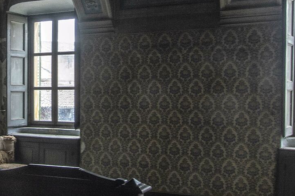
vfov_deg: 26.0
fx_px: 409
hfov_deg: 37.2
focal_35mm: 50
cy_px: 16
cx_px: 32
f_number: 7.1
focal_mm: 10
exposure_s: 1/13
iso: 200
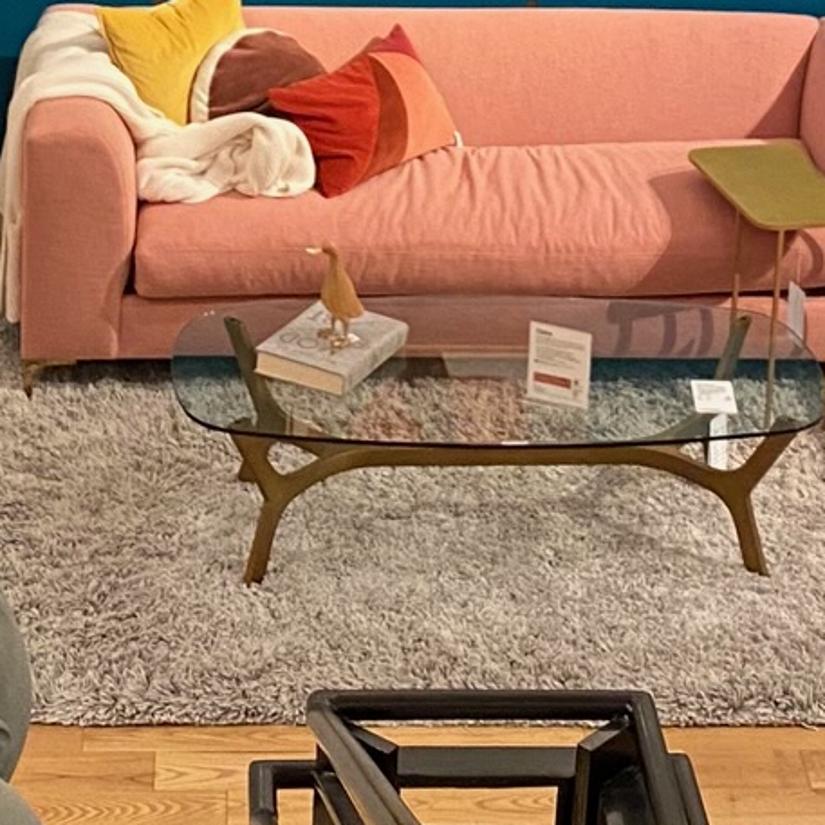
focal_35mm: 103
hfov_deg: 16.9
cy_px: -217
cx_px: 368
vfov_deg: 16.1
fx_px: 2777
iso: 200
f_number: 1.8
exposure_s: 1/60
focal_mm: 4.25
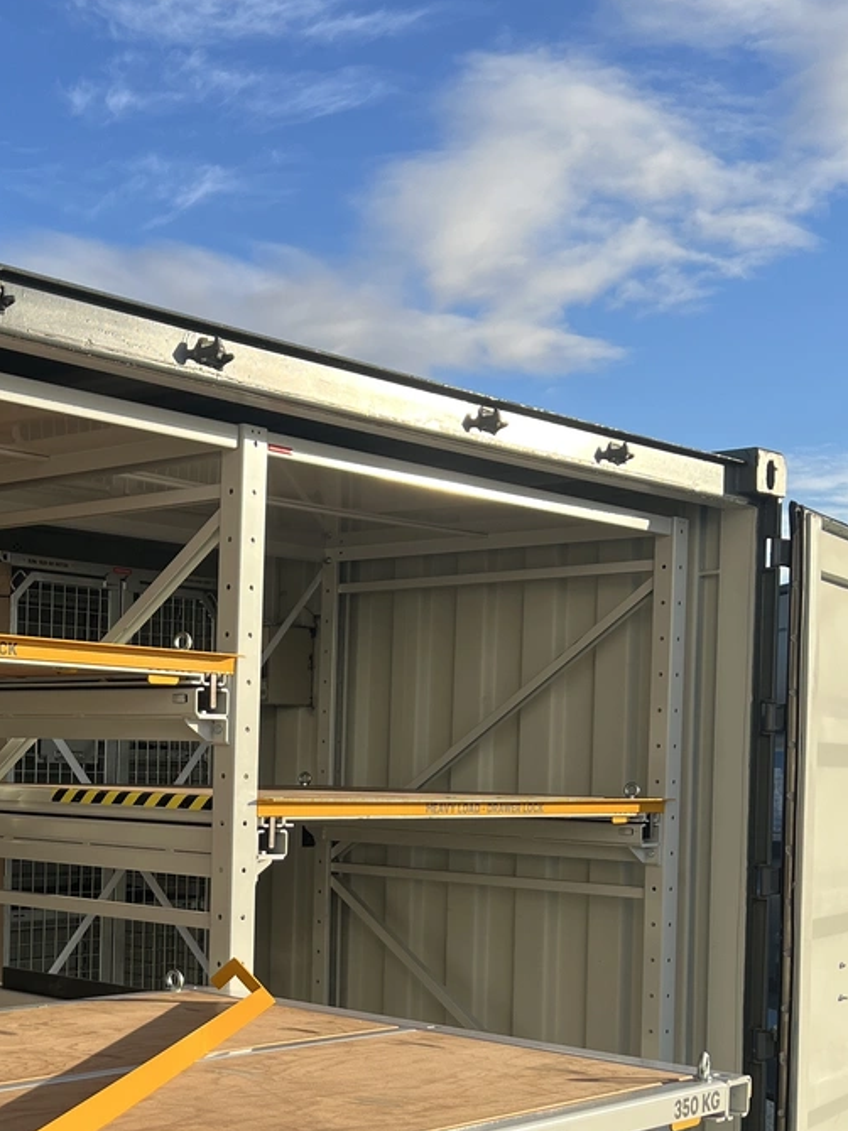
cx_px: 105
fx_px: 1732
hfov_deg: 26.7
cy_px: 769
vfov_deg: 35.8
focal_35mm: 53
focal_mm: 5.7
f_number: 1.5
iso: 50
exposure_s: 1/2457
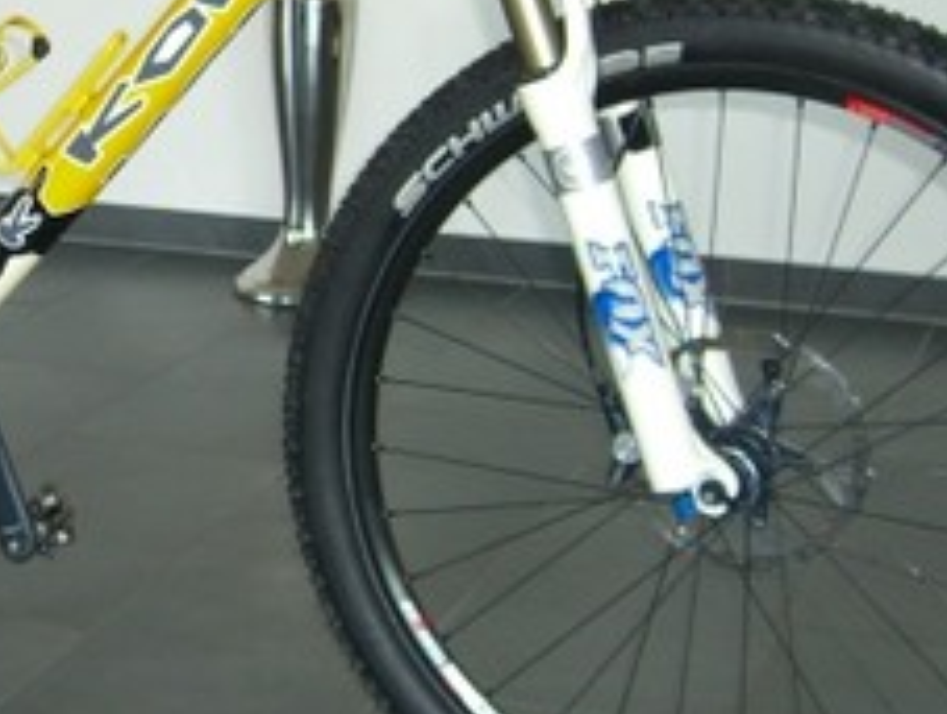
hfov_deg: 20.7
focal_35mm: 92
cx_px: 50
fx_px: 2521
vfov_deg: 16.1
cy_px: 219
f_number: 2.8
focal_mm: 7.9
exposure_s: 1/60
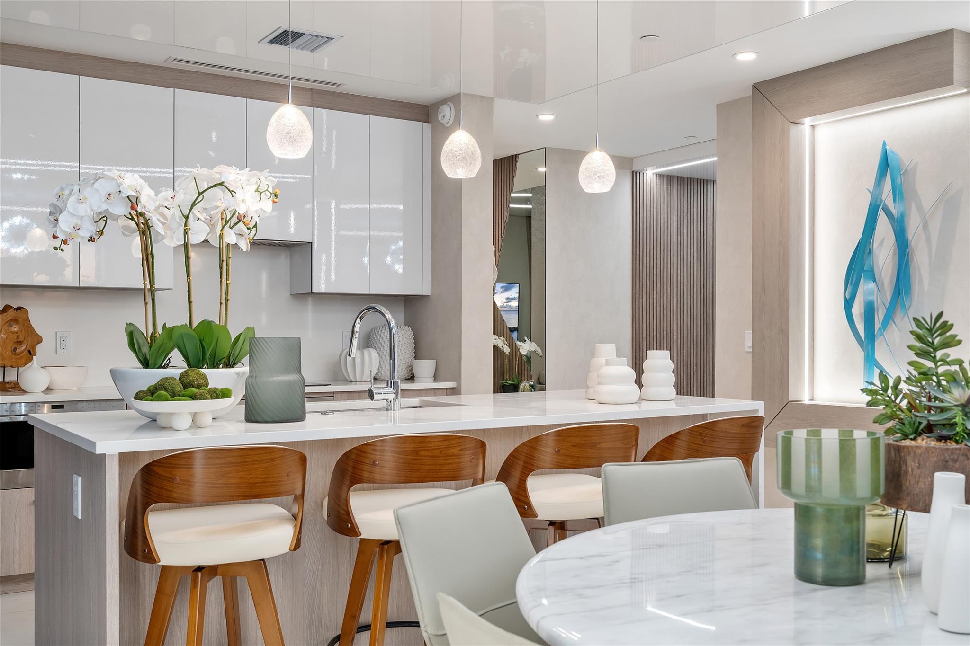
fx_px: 943
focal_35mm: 35
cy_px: 323
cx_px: 485
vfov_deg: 37.8
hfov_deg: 54.4
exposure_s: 1/15
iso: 640
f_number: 8
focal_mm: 35
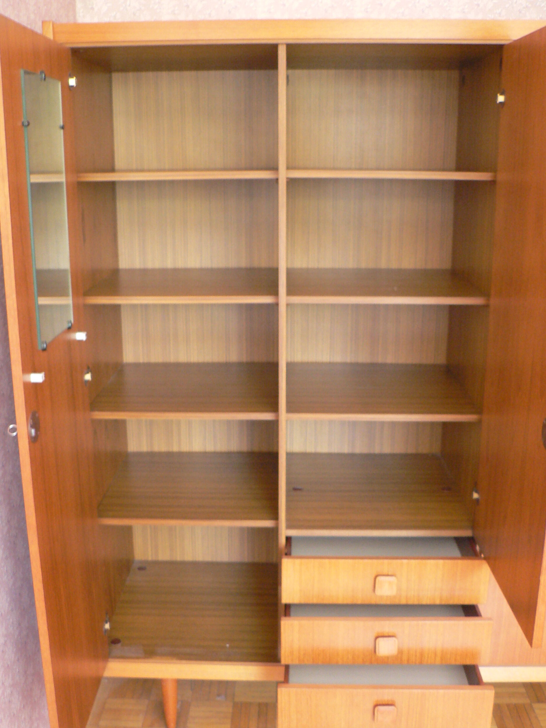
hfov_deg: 38.7
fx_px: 778
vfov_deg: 50.1
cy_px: 365
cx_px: 275
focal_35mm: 37
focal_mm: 6
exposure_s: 1/5
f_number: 2.8
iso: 200
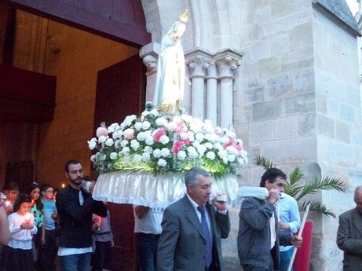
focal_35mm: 38
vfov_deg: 37.7
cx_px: 192
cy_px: 136
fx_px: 397
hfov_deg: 49.0
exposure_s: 1/30
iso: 1250
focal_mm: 6.3
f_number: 3.1
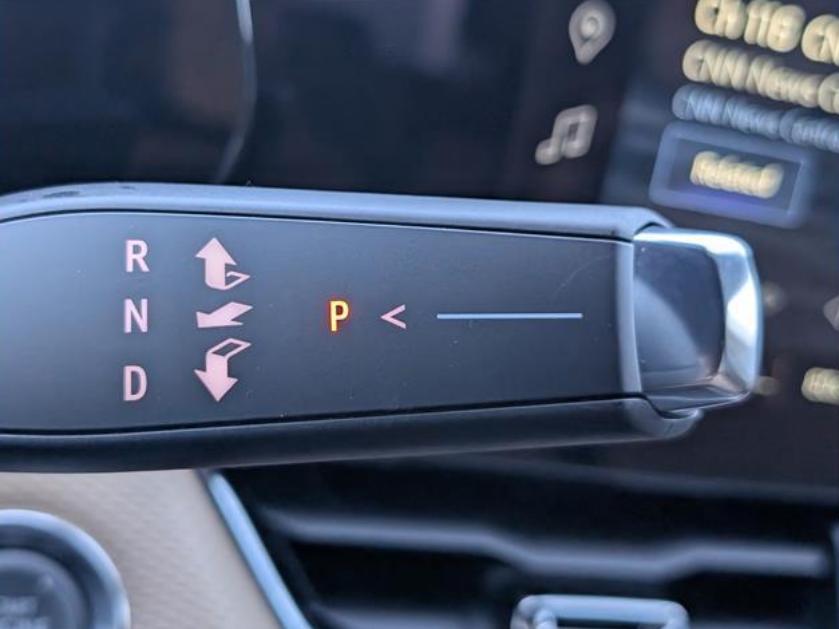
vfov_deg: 29.1
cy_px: 313
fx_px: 1212
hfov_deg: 38.2
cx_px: 417
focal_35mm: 50
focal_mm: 6.9
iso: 412
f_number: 1.68
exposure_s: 1/455
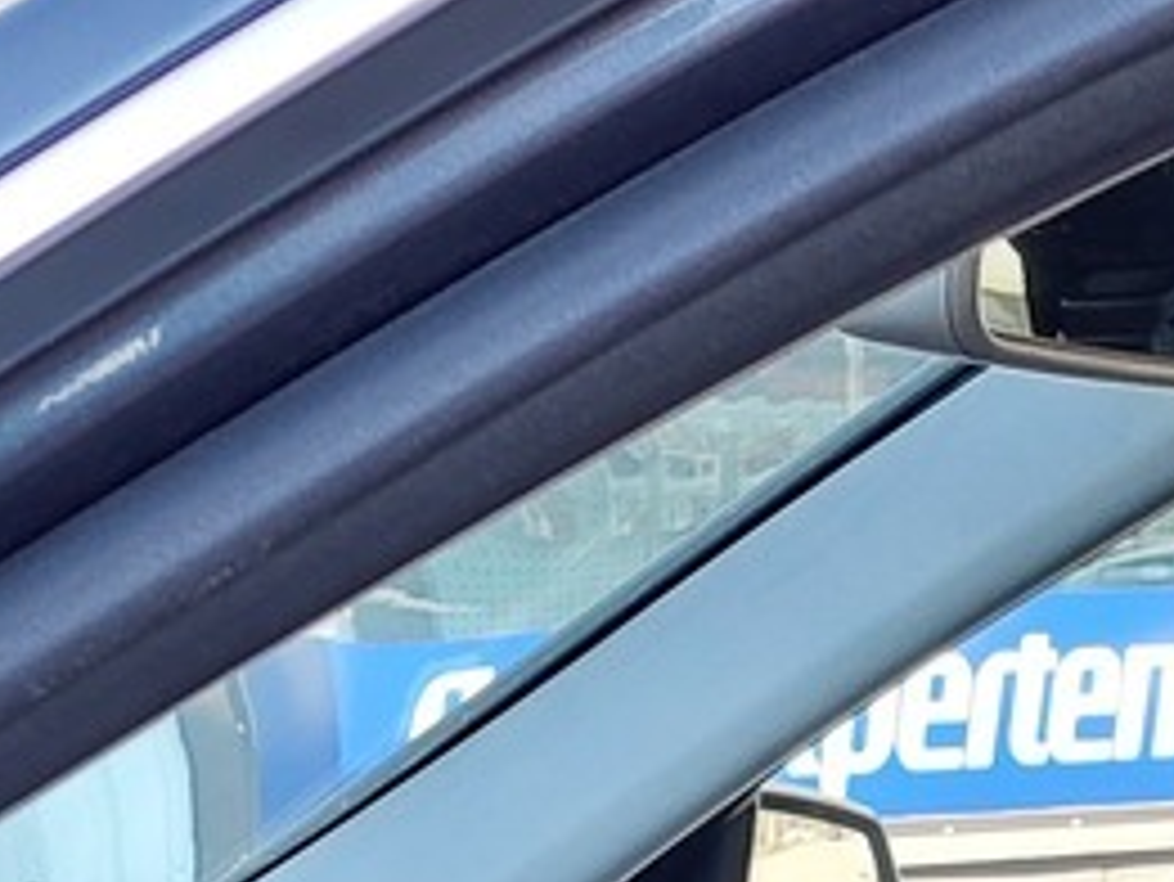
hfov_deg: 13.9
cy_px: 1958
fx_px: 4682
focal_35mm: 138
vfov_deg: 9.7
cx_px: 1385
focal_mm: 5.23
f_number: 1.8
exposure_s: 1/100
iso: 80
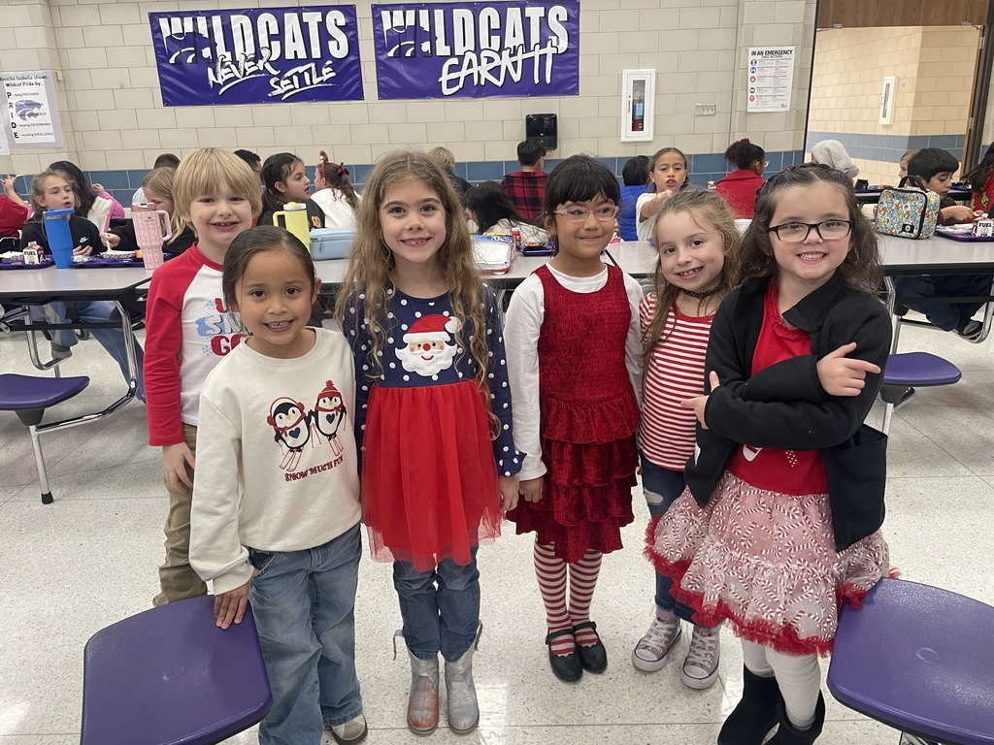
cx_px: 497
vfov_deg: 53.1
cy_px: 372
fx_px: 747
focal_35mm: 26
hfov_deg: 67.3
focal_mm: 4.2
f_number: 1.6
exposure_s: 1/60
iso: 125
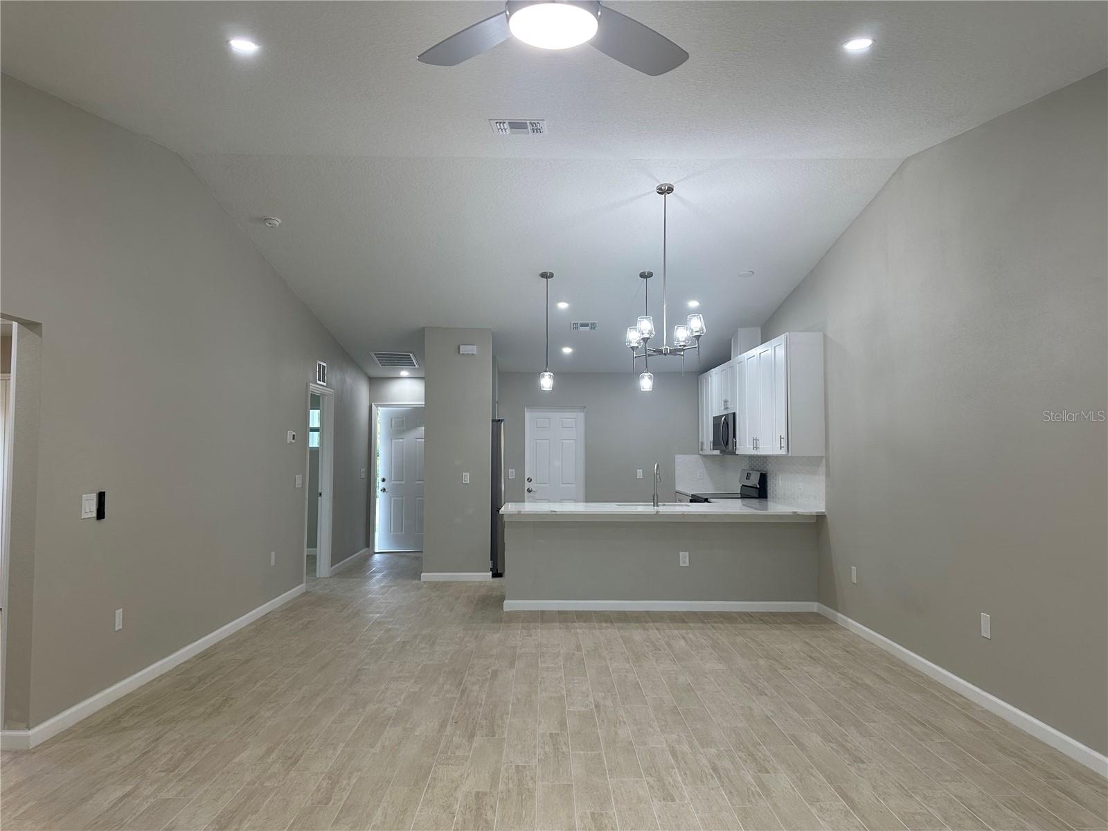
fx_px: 768
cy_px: 416
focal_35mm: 24
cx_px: 554
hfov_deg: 71.6
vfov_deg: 56.8
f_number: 1.78
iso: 125
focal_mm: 6.86
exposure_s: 1/120
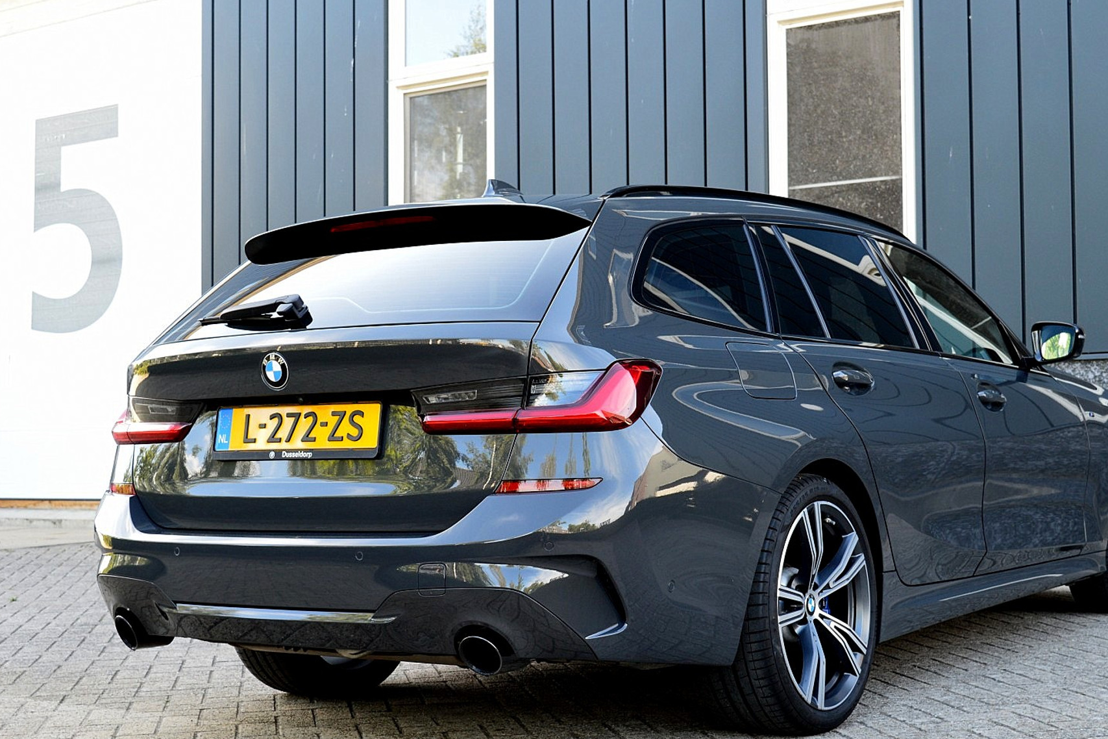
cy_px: 413
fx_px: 1662
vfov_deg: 25.0
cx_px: 601
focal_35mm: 54
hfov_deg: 36.8
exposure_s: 1/60
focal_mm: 32
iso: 400
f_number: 8
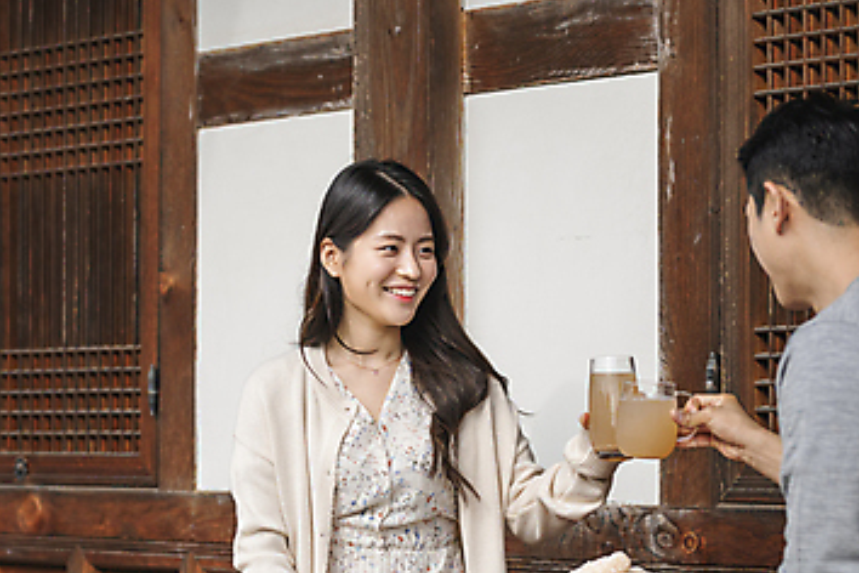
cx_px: 323
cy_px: 330
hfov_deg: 14.2
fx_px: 3436
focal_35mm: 144
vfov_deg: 9.5
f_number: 2.8
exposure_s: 1/800
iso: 125
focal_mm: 85
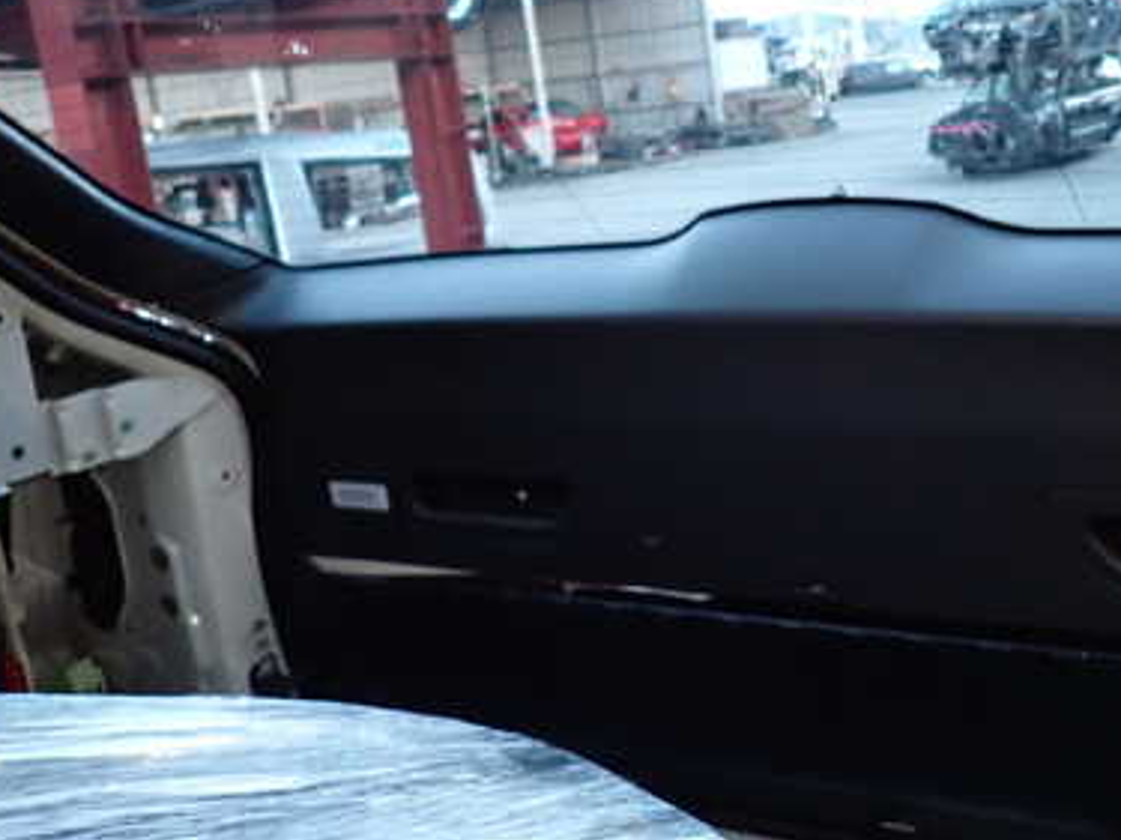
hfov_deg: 45.0
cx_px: 855
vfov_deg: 35.5
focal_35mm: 40
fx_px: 1295
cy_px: 272
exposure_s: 1/13
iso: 800
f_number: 2
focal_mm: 4.5
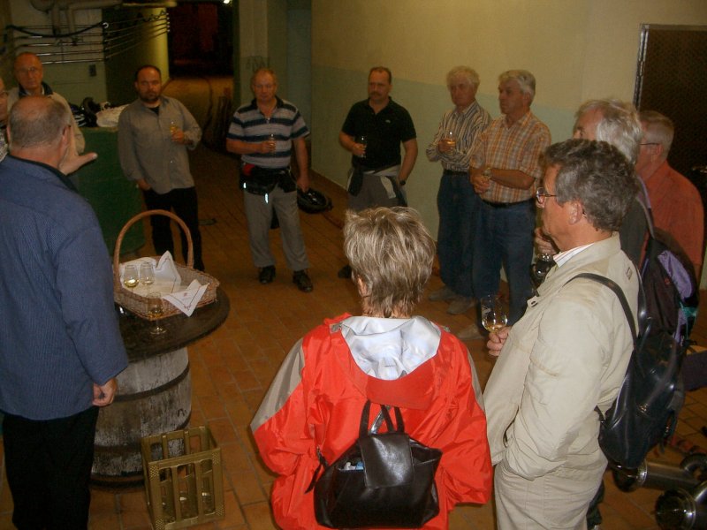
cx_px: 354
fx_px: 715
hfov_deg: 52.6
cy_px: 265
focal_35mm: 35
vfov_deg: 40.7
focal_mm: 5.8
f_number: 2.6
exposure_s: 1/40
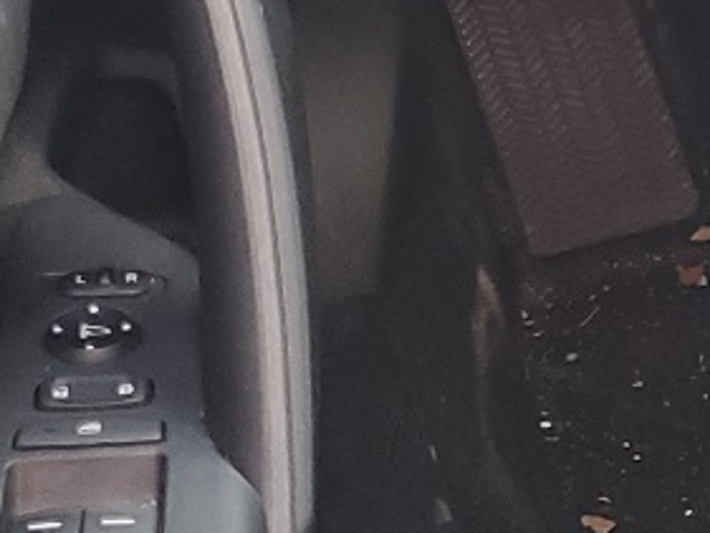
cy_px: 86
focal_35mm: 148
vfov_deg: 10.0
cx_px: 1327
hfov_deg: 12.1
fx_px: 3037
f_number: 1.5
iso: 73
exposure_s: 1/60.2
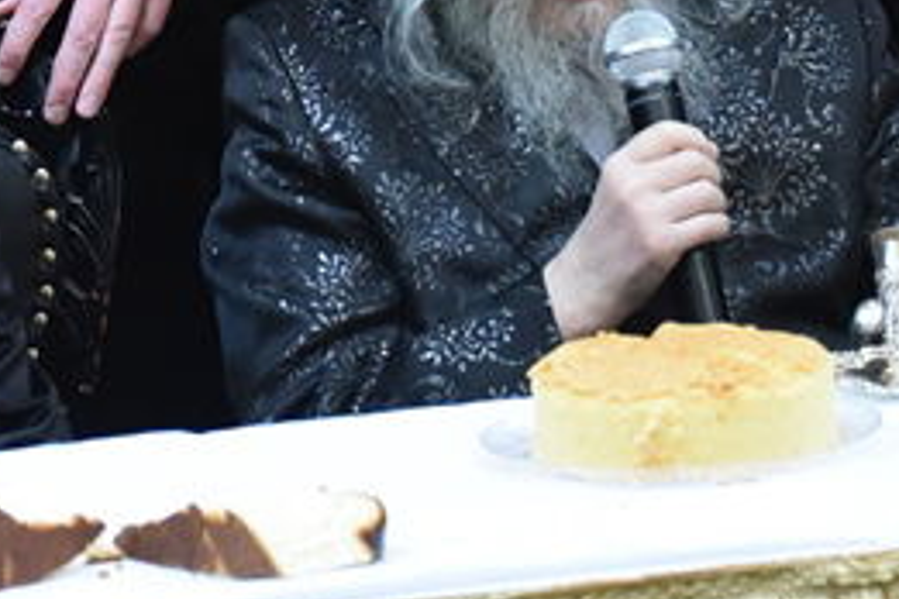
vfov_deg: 2.4
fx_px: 14208
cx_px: 220
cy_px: 5
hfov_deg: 3.6
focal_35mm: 569
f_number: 5.6
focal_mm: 145
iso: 4000
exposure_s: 1/100
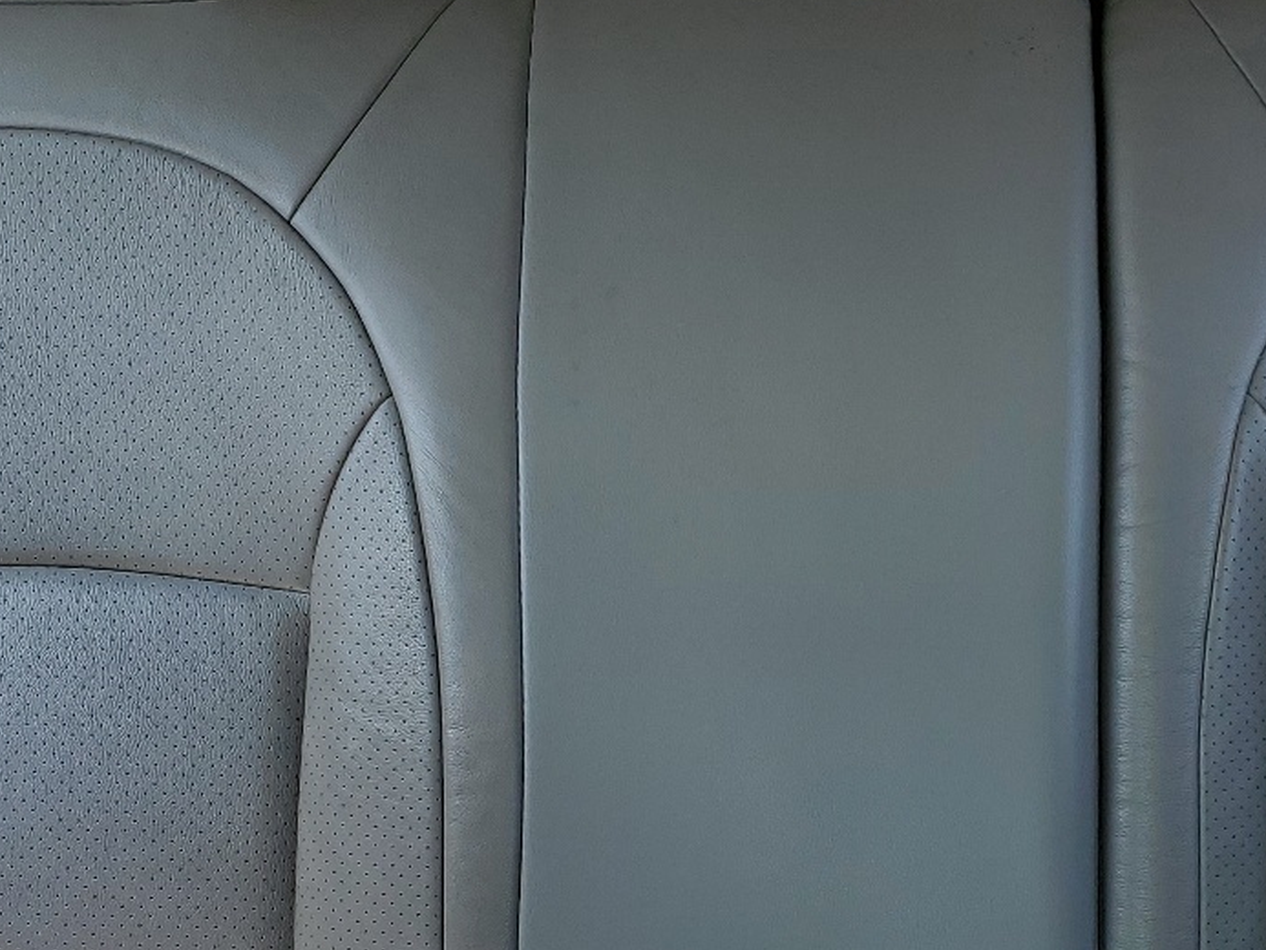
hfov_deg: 32.0
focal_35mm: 60
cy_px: 751
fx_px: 2195
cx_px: 793
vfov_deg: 24.1
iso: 50
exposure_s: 1/833
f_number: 1.5
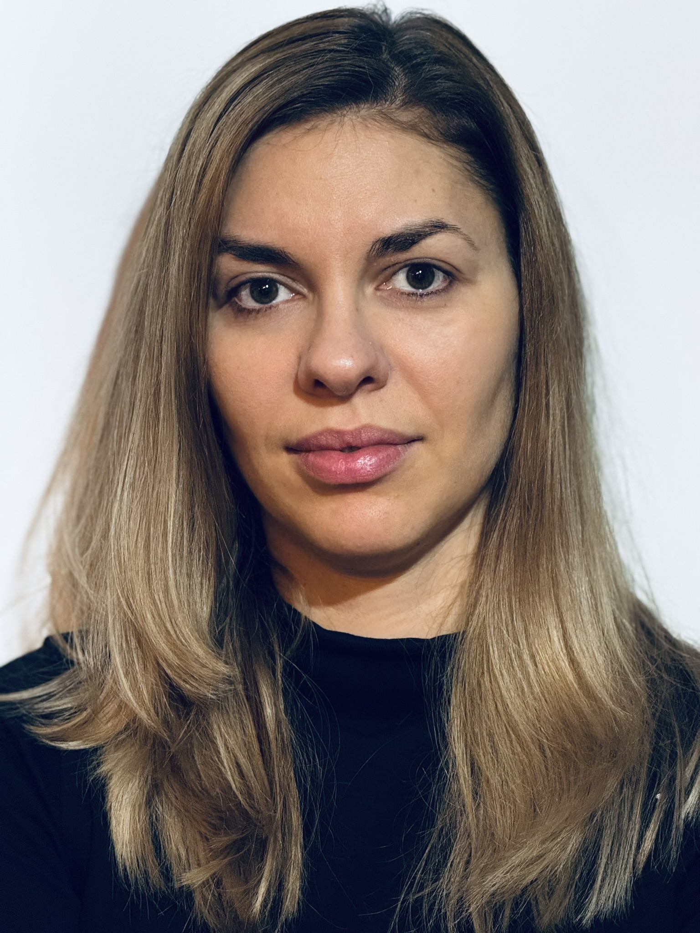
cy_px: 466
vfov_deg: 16.4
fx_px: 3235
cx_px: 350
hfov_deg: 12.3
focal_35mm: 120
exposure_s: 1/41
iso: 640
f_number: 2.8
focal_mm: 15.66
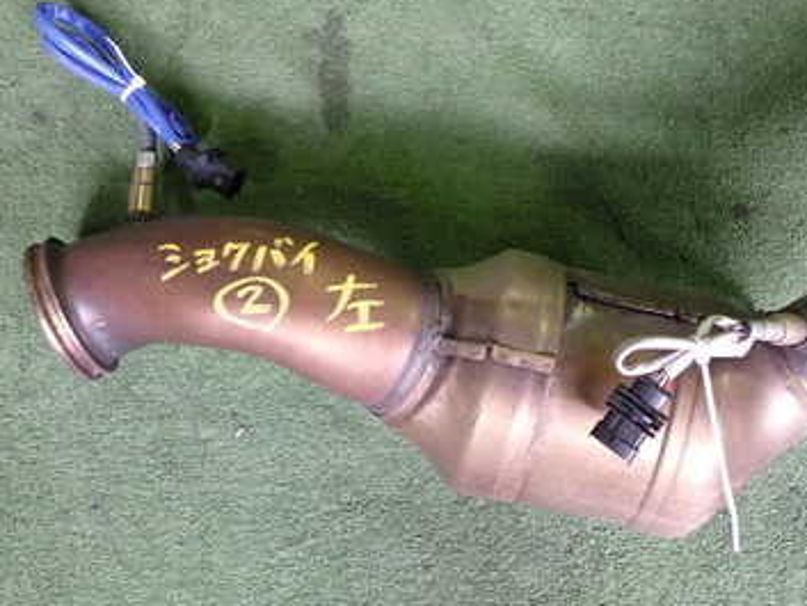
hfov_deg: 37.0
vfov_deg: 28.6
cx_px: 558
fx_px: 1189
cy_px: 297
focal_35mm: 51
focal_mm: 5.4
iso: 250
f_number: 2.3
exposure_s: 1/30
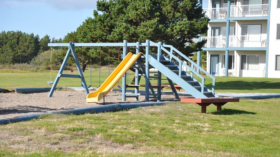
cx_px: 140
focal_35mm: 82
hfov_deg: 25.9
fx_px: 609
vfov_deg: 14.7
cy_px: 80
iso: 200
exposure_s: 1/320
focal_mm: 52
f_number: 9
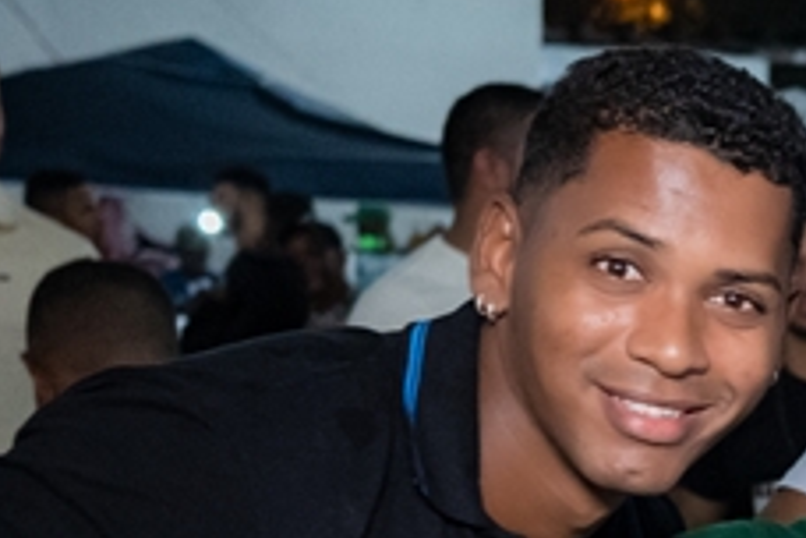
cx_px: 1303
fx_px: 2619
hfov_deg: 15.7
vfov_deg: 11.4
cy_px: 697
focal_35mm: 117
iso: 2500
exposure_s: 1/320
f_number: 2.8
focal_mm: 24
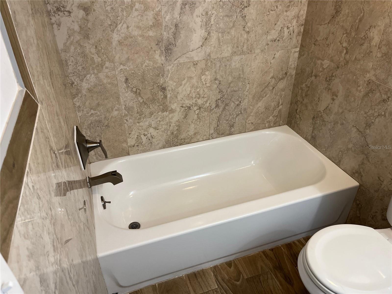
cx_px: 196
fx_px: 294
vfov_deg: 53.1
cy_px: 147
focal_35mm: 26
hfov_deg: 67.3
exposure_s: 1/120
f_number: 1.6
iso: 125
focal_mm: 5.1
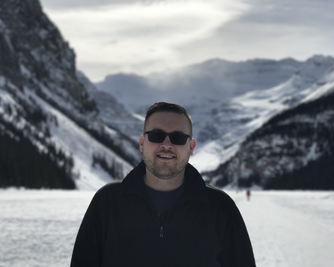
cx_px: 159
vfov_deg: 25.4
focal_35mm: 60
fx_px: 593
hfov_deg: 31.4
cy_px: 134
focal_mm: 6.6
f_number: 2.8
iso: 20
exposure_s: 1/3096
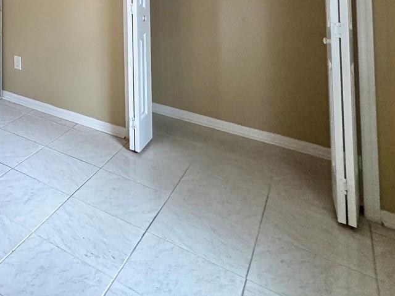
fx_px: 399
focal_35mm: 35
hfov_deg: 40.6
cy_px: -67
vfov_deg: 32.8
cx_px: -54
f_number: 2.2
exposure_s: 1/120
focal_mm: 2.22
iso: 320
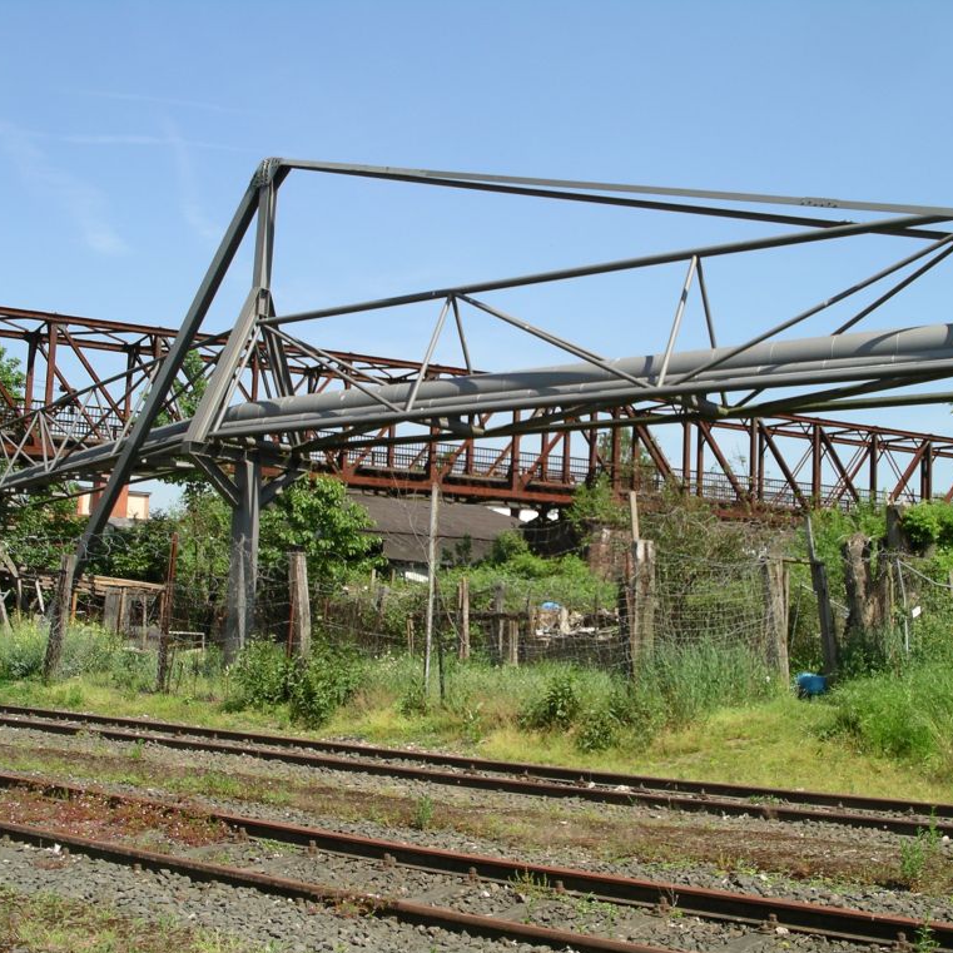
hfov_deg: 38.3
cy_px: 477
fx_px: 1370
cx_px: 530
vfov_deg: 38.3
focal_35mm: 44
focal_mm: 7.8
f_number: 5
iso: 64
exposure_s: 1/320
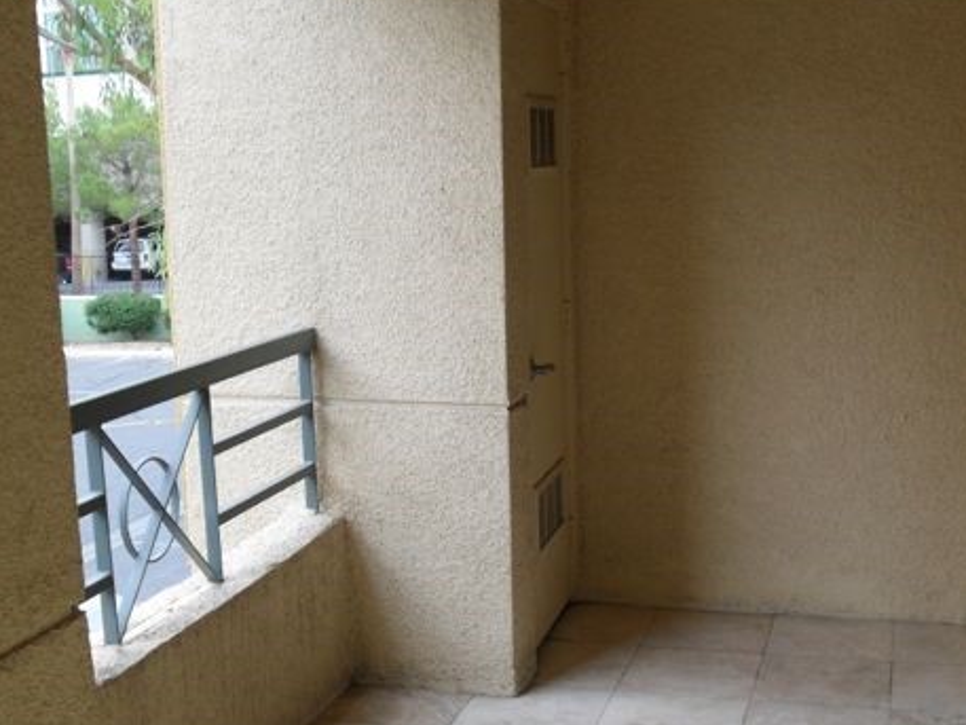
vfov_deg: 29.5
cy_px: 478
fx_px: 1368
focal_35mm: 49
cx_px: 486
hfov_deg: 38.9
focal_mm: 6.3
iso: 80
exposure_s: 1/90
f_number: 3
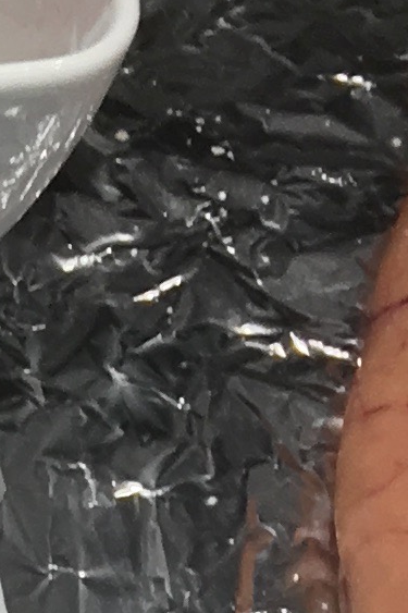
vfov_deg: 8.6
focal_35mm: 216
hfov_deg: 6.0
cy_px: 1546
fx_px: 3674
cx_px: -715
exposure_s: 1/295
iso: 25
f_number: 2.2
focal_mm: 4.15
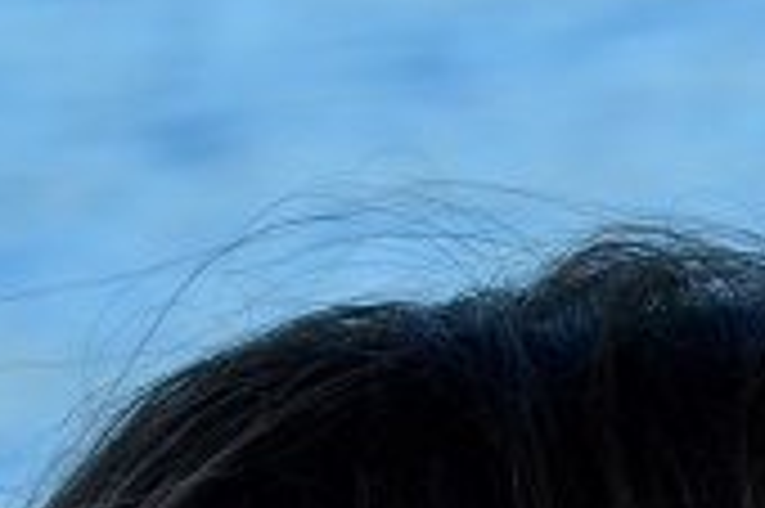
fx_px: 11803
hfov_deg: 3.7
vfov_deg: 2.5
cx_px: 1476
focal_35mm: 556
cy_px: 638
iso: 640
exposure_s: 1/640
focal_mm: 70
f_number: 9
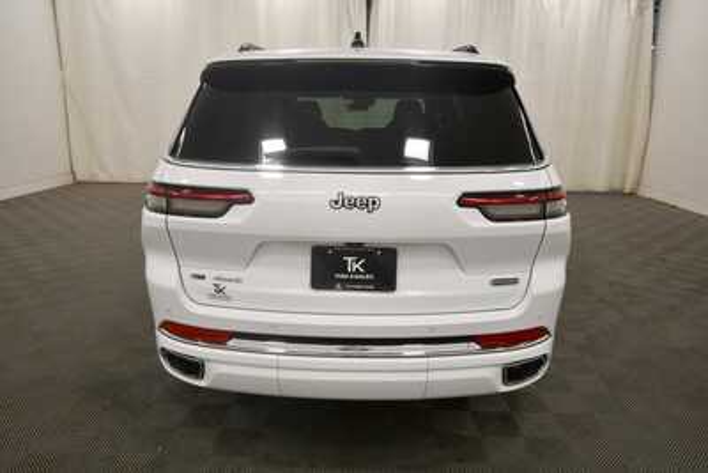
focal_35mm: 25
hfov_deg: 71.5
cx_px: 354
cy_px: 236
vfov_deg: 51.3
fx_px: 492
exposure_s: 1/250
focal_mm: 17
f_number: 5.3
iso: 560
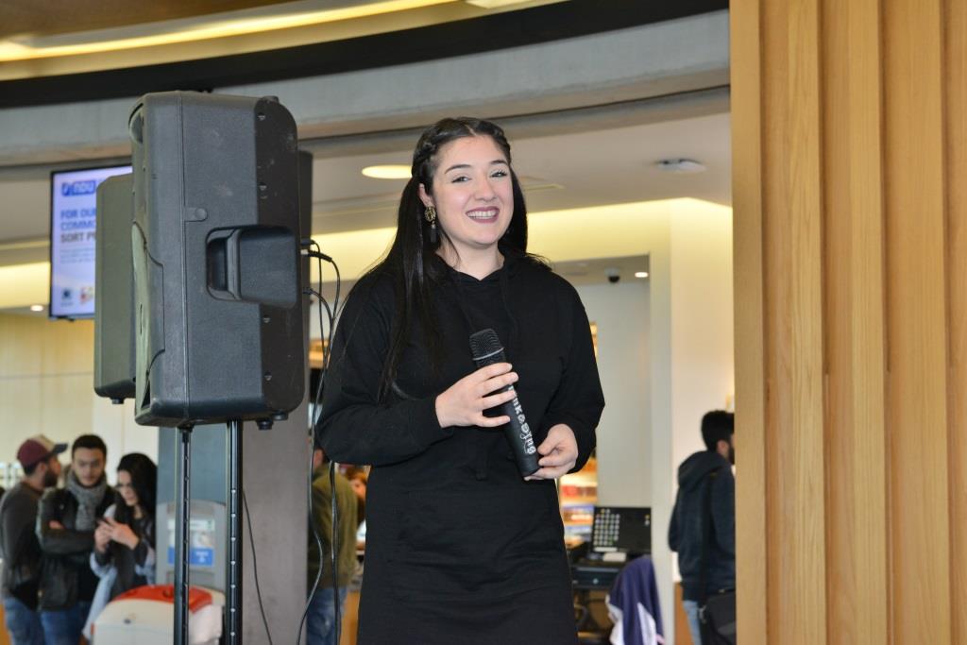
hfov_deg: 28.8
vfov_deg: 19.5
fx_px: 1880
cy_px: 322
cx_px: 484
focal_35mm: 70
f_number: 7.1
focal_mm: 70
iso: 1250
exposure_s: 1/100
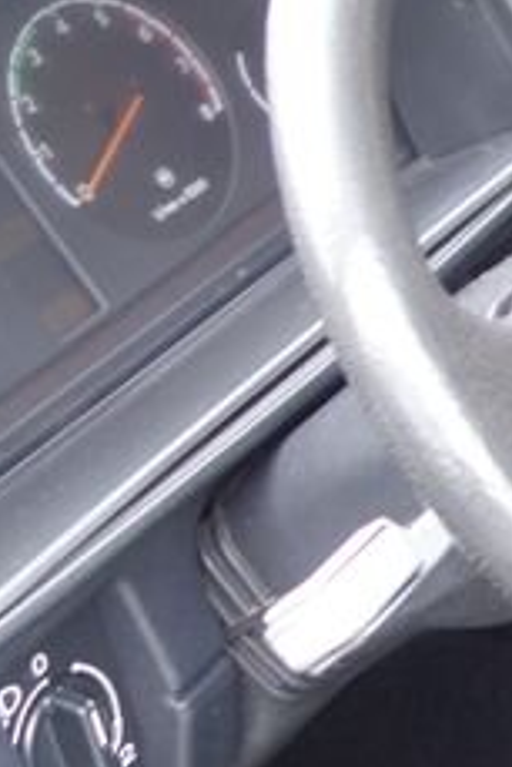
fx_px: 2662
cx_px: 1482
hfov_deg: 9.1
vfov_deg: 16.4
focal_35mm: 125
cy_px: 440
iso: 160
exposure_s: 1/30
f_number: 1.8
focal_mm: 10.4
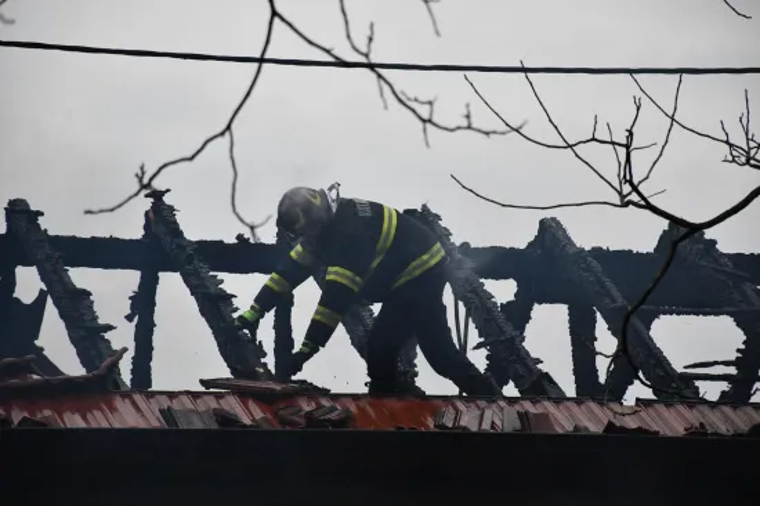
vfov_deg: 6.5
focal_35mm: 210
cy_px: 253
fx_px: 4431
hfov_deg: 9.8
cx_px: 380
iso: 2000
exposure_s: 1/3200
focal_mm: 140
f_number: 7.1
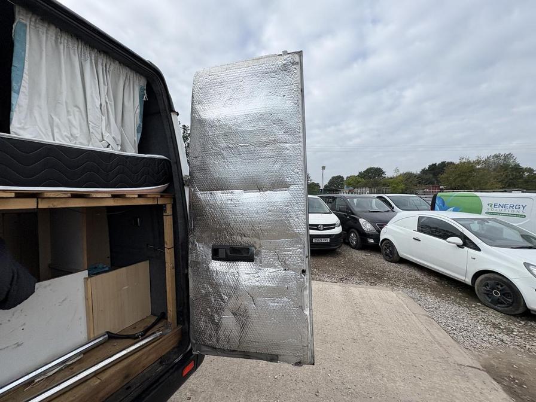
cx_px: 268
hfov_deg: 102.1
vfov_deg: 85.7
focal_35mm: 14
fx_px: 217
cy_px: 201
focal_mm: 2.22
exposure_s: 1/700
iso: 40
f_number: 2.2
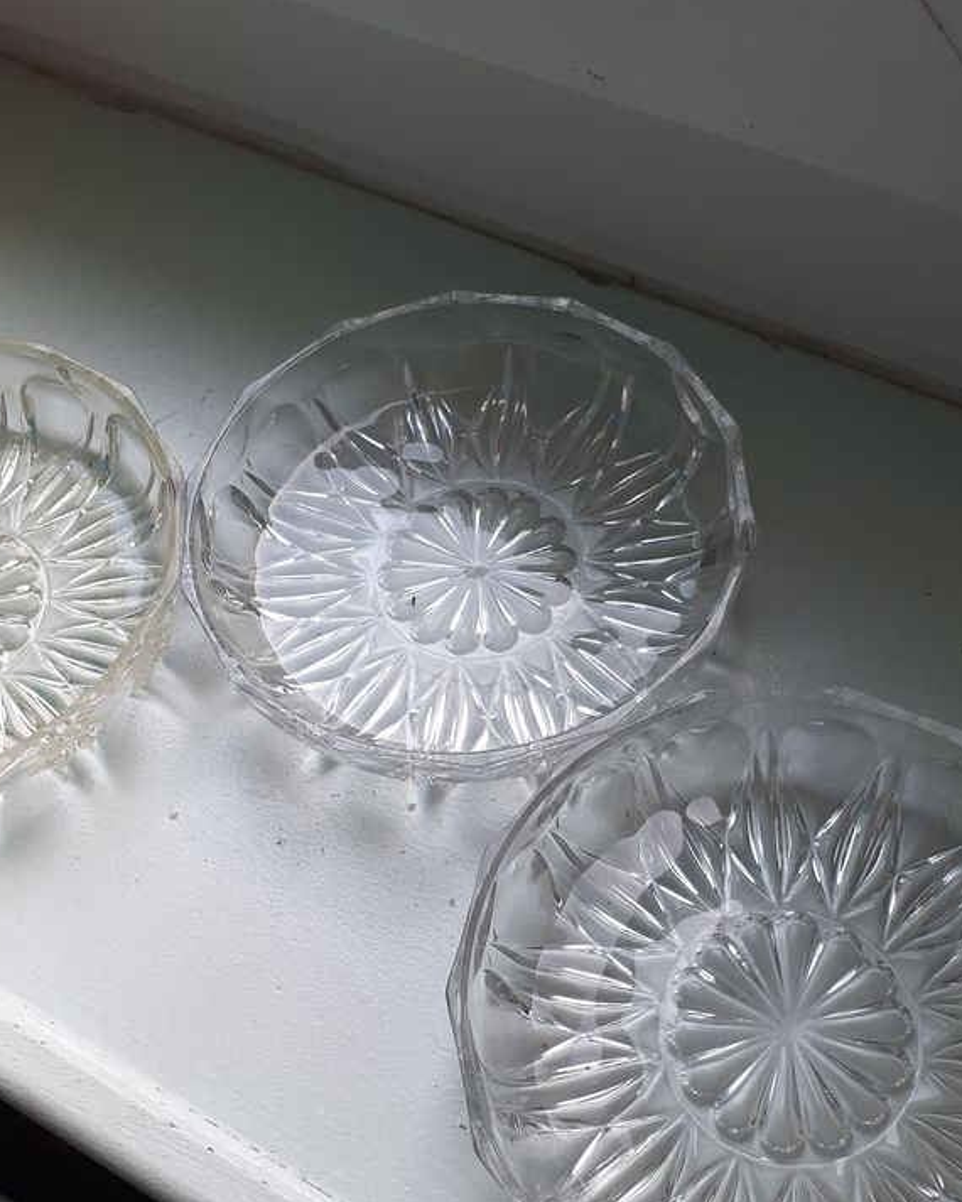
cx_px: 552
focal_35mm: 37
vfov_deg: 48.9
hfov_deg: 40.1
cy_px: 702
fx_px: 1316
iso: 50
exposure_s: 1/100
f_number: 1.9
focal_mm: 3.6
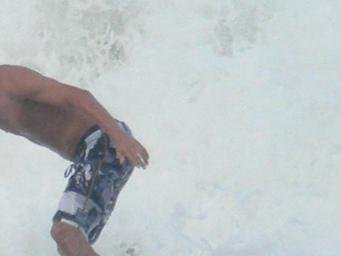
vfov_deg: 3.5
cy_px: 200
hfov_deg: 4.7
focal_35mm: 421
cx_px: 79
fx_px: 4147
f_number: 5.3
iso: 158
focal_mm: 46.2
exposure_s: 1/365
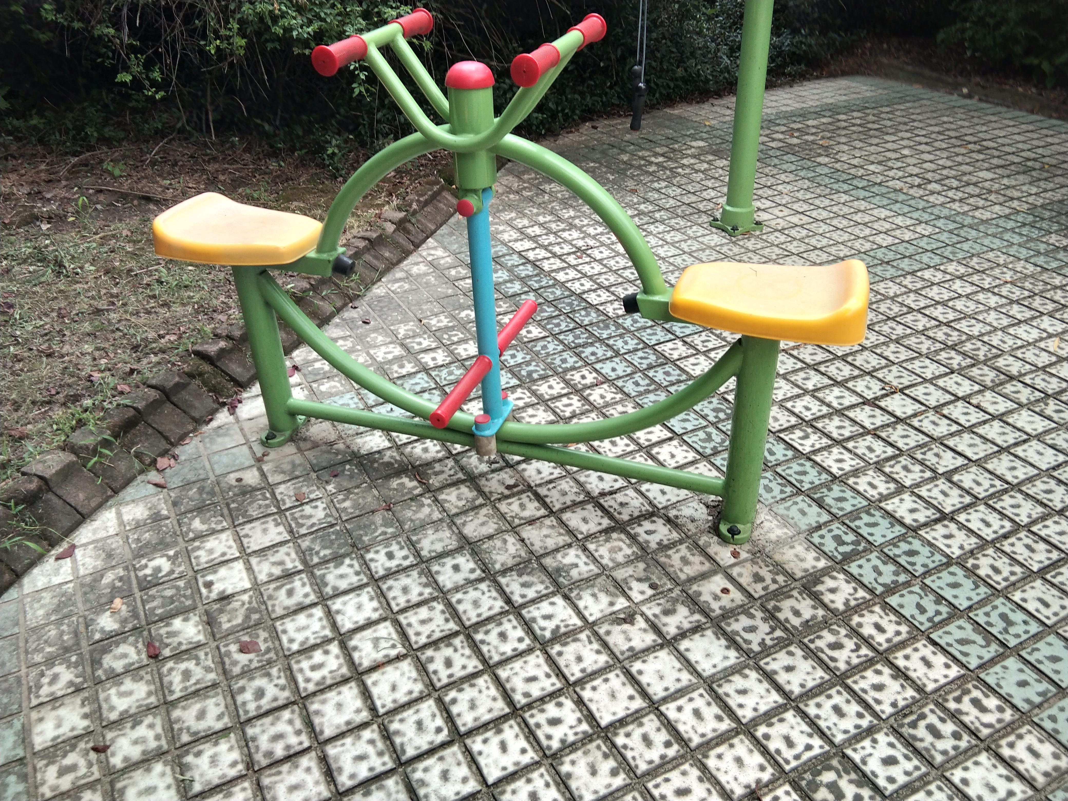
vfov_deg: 45.4
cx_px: 534
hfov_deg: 58.4
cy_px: 400
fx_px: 956
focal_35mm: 31
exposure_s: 1/297
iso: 50
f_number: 2.2
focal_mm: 3.69
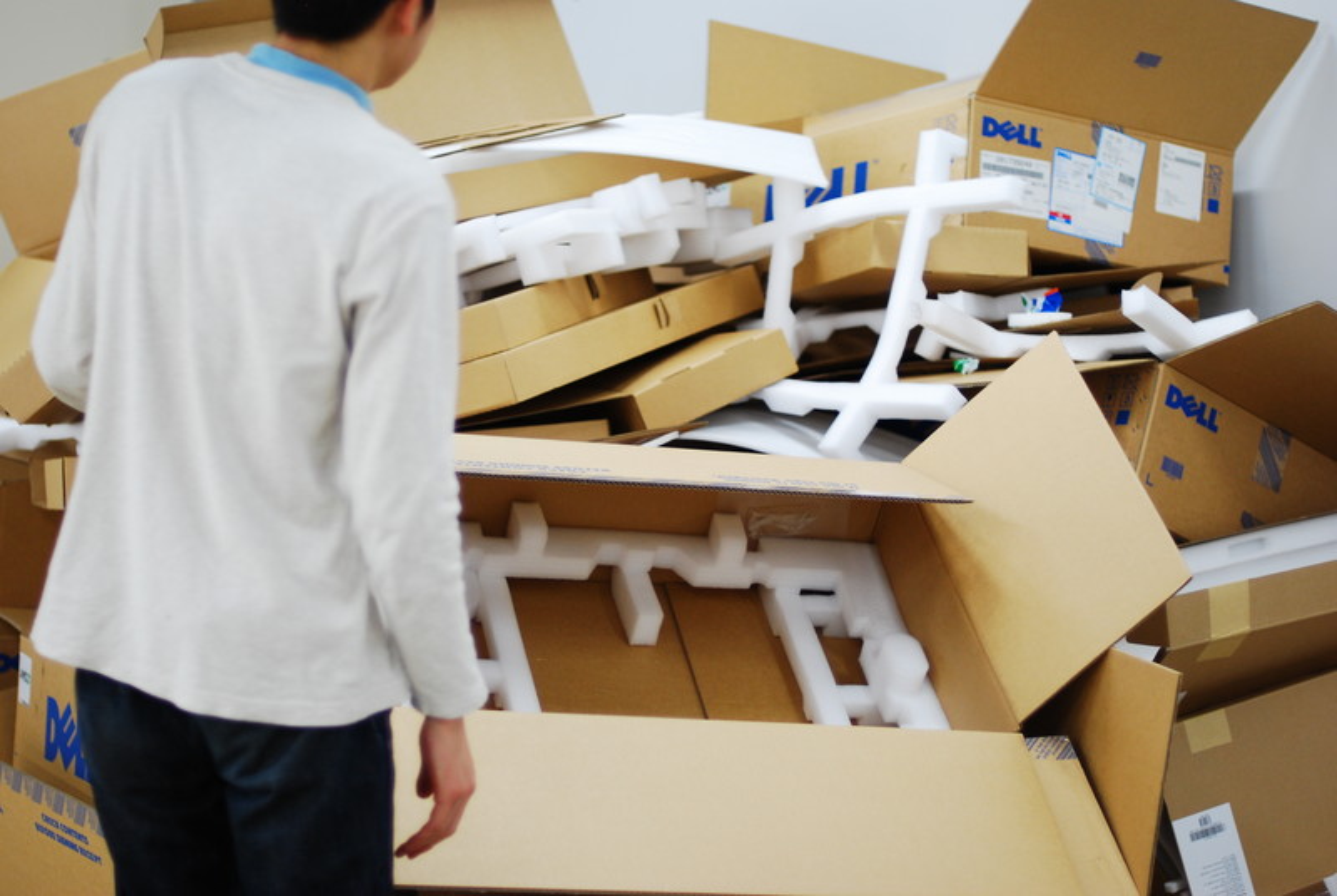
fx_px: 2789
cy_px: 448
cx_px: 668
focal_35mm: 75
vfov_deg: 18.2
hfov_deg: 27.0
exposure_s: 1/160
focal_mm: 50
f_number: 1.4
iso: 250
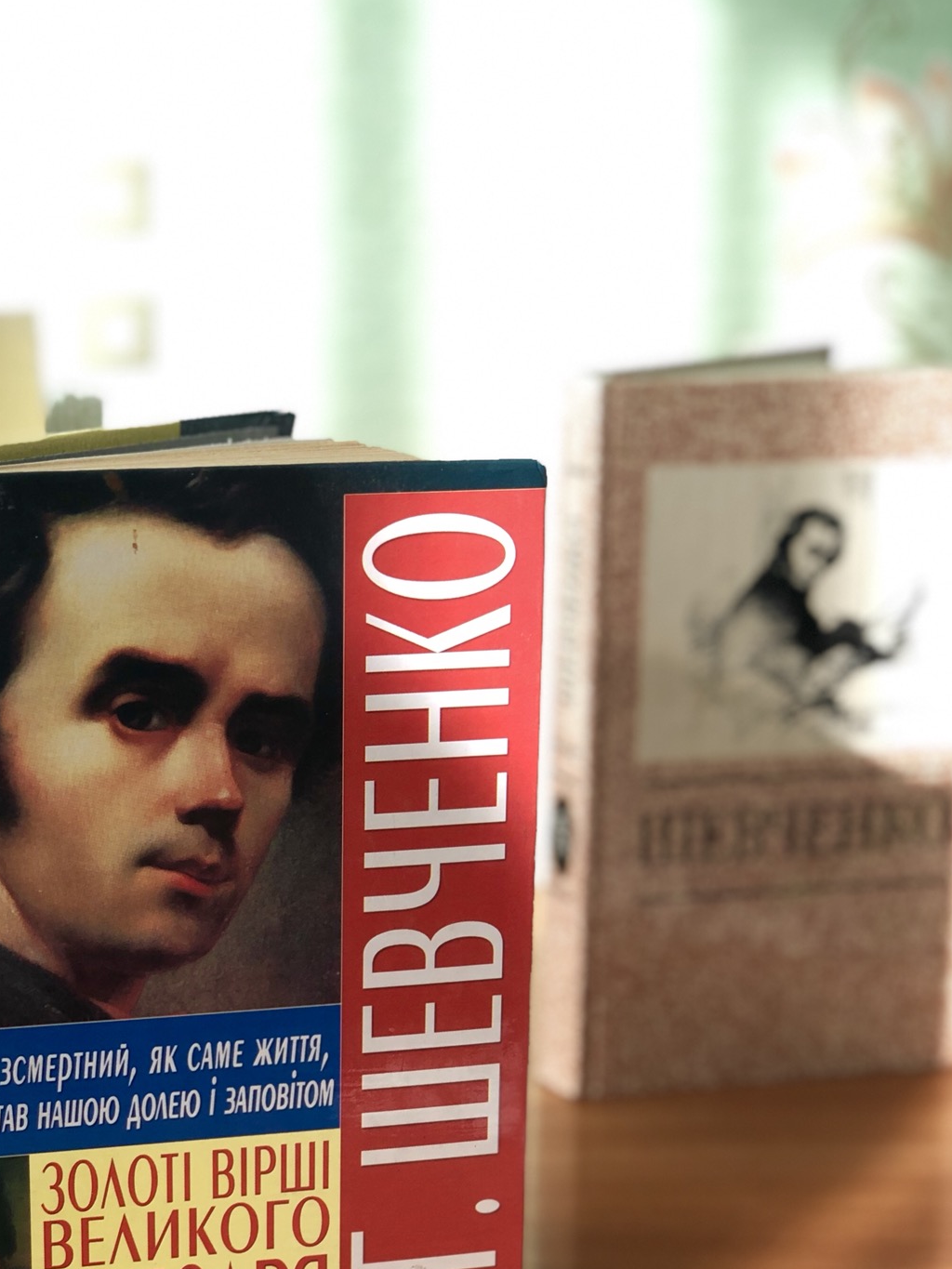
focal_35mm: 78
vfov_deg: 24.9
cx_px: 276
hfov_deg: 18.8
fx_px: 2860
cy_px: 800
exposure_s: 1/60
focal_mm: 6
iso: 16
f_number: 2.4
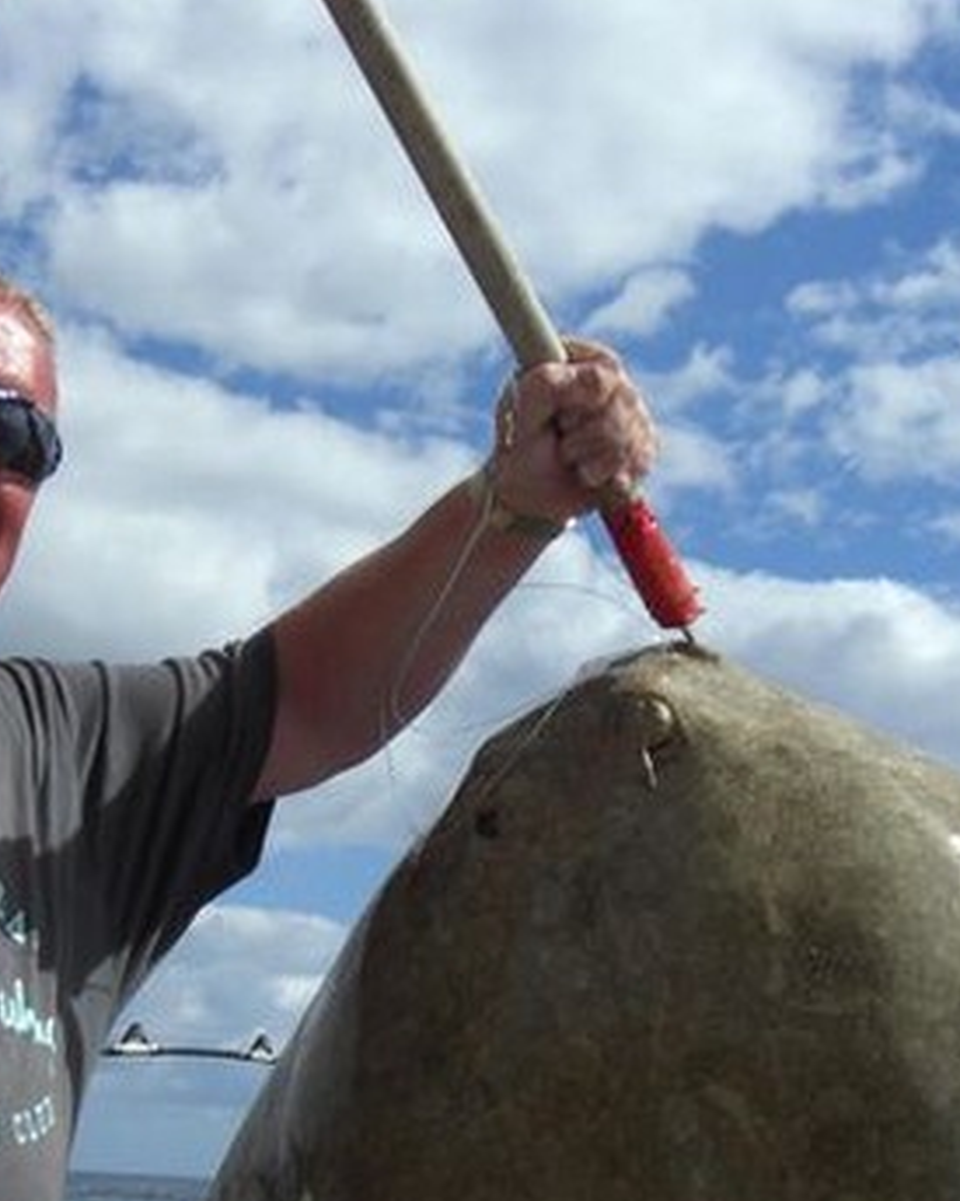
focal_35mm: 68
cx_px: 433
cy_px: 789
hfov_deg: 22.5
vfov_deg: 27.8
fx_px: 2416
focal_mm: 7.9
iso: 80
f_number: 8
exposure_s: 1/320
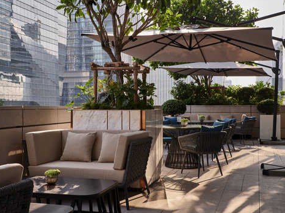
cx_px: 142
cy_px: 105
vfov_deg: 31.5
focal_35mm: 46
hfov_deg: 41.3
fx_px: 379
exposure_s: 1/20
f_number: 16
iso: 100
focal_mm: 57.5
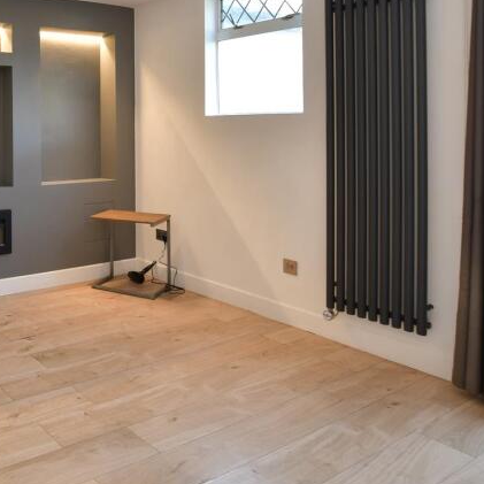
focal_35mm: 31
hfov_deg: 44.7
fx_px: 490
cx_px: 1
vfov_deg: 50.7
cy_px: 129
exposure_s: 1/2.5
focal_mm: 10
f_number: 8
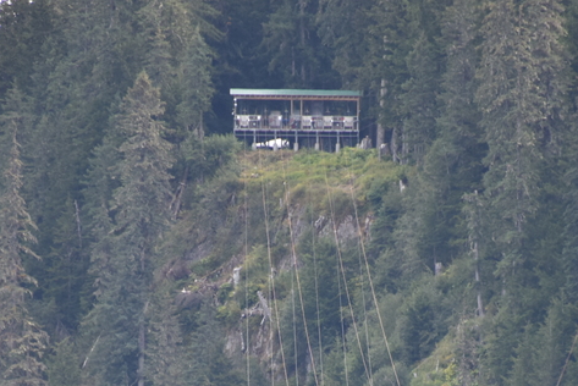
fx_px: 13045
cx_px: 319
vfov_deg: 1.7
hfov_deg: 2.5
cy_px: 473
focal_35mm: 812
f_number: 5.6
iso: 560
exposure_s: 1/640
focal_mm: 300
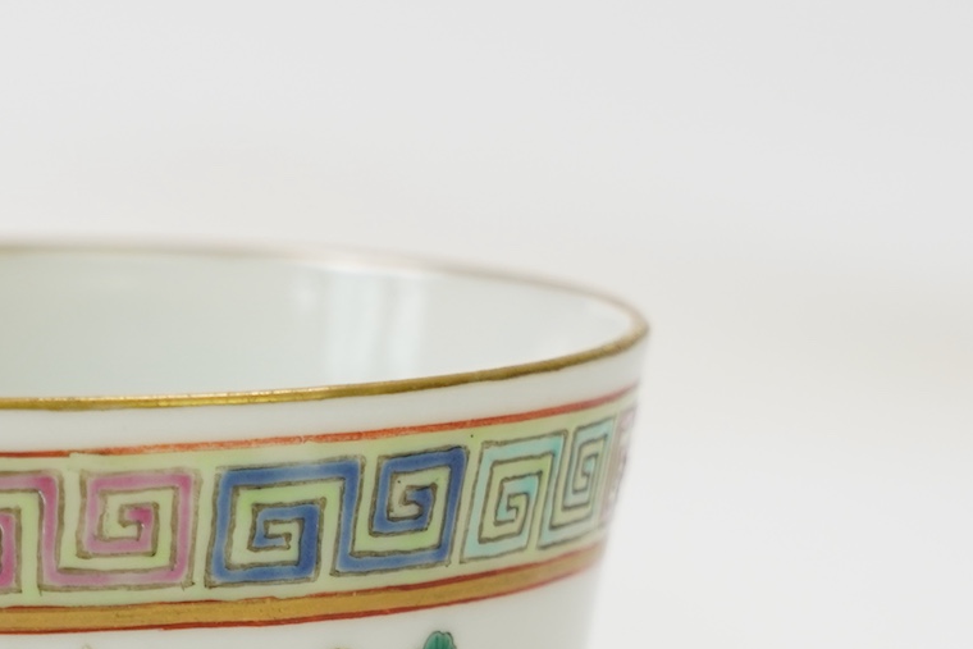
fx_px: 10245
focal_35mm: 379
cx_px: -70
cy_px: 769
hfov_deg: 5.4
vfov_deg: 3.6
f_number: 7.1
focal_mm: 105
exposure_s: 1/125
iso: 500
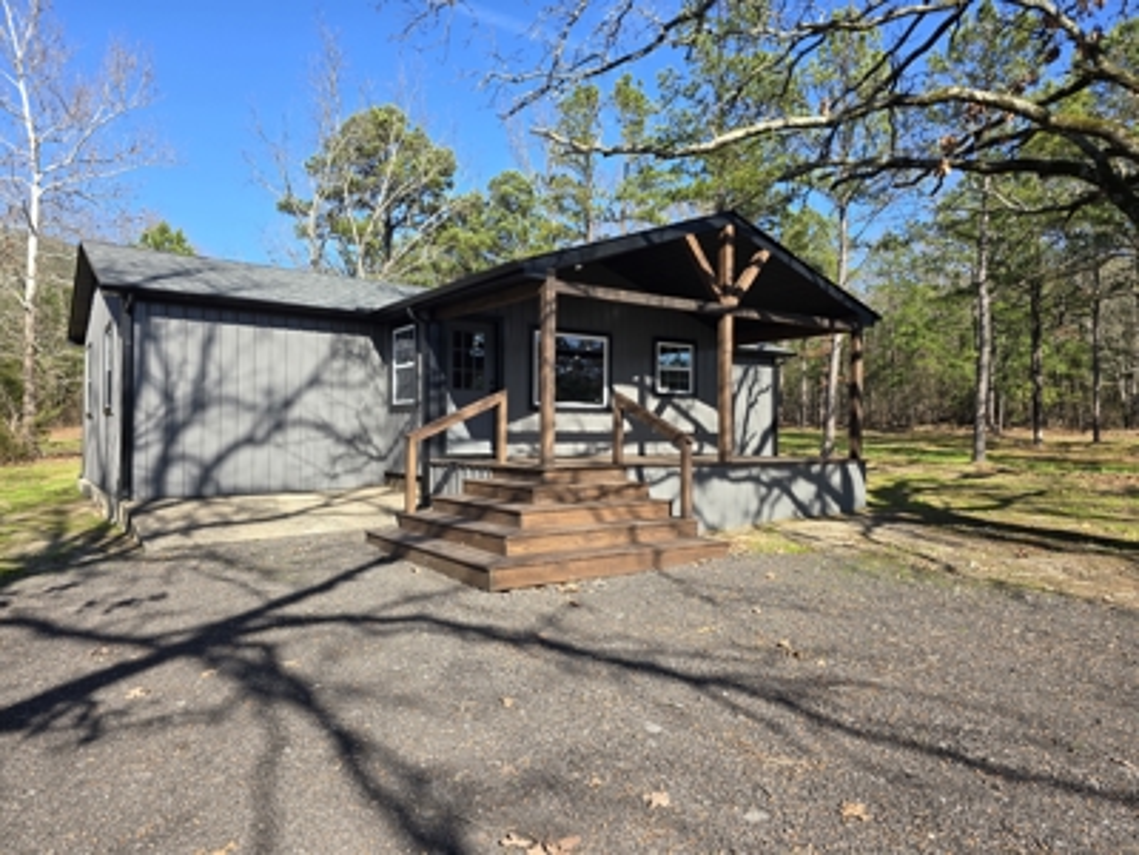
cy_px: 428
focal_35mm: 23
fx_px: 757
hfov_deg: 73.9
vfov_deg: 58.9
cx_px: 570
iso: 12
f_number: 1.7
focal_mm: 6.3
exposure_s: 1/377
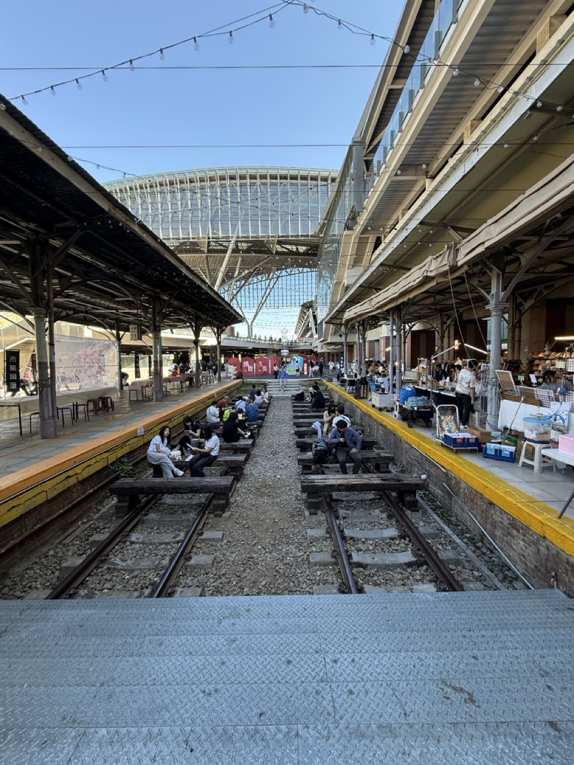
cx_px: 287
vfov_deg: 102.1
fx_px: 310
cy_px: 382
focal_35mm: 14
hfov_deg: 85.7
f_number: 2.2
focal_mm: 2.22
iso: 50
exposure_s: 1/150
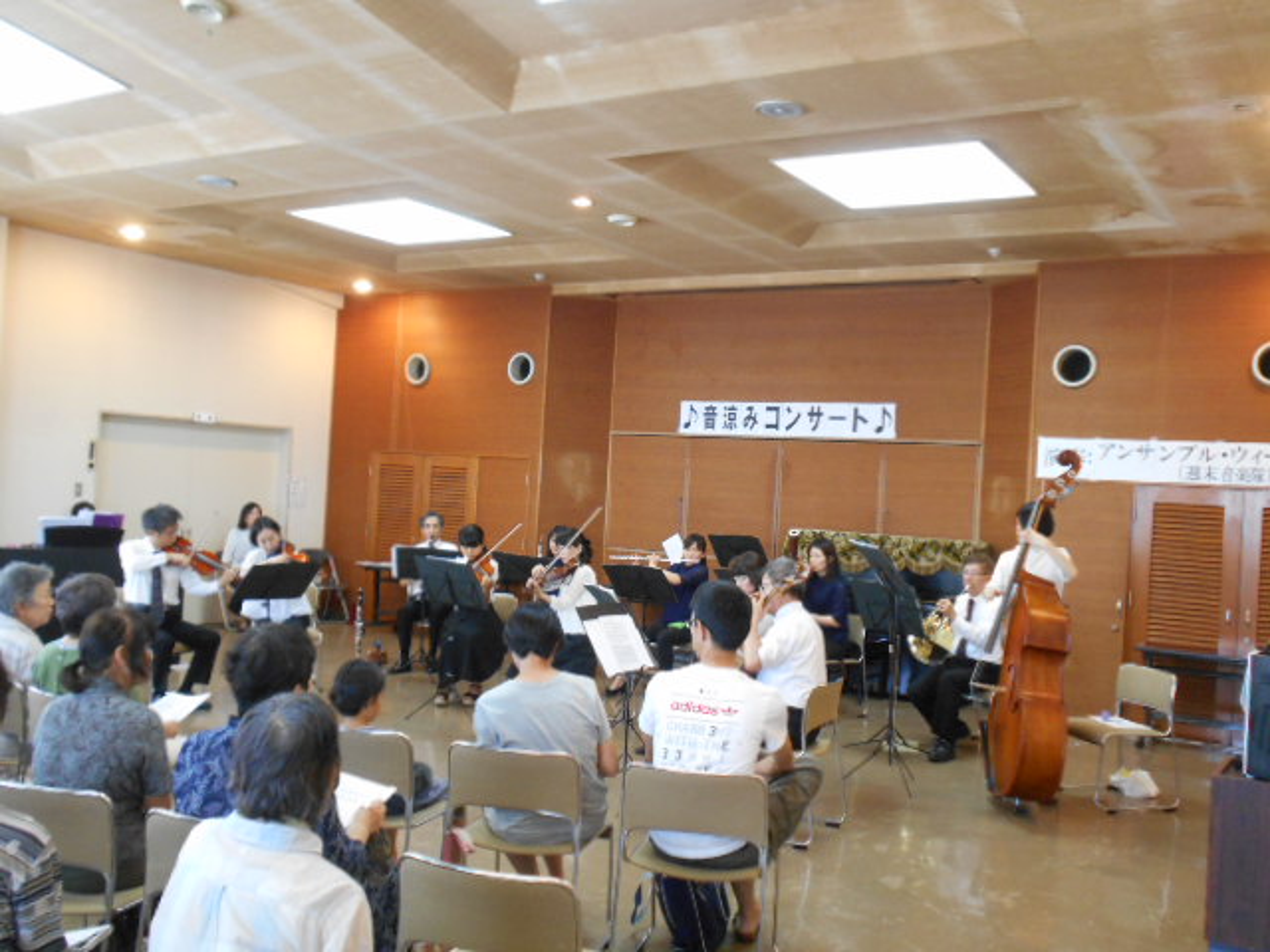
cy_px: 476
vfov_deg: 44.2
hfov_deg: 56.8
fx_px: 1174
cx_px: 635
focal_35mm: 32
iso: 400
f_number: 3.6
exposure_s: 1/20
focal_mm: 5.8
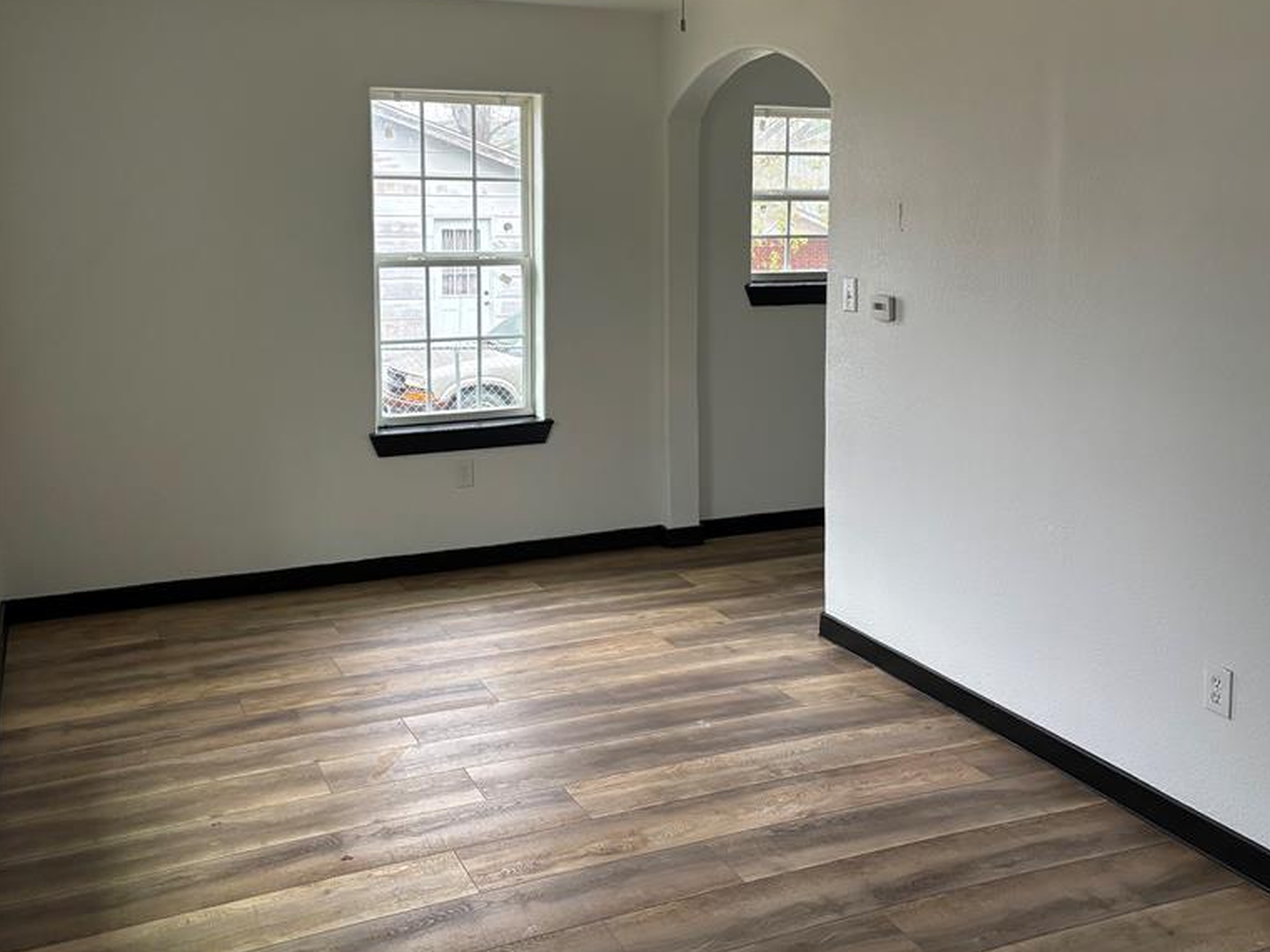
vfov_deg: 40.3
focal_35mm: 35
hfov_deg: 52.6
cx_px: 661
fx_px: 1284
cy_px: 327
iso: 320
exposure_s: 1/60
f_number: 1.6
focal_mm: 5.96
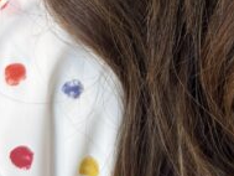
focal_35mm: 76
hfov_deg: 24.1
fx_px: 514
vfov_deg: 17.4
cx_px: 254
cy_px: -89
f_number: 1.78
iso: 64
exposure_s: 1/263
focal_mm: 6.76
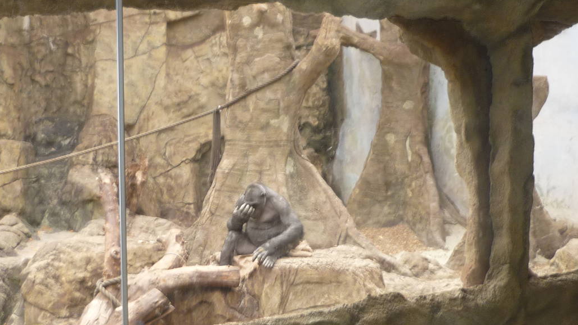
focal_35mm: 56
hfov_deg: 37.1
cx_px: 238
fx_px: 858
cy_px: 200
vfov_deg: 21.4
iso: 125
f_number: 2.8
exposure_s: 1/30
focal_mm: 5.5
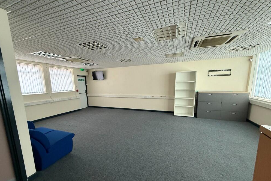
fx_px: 113
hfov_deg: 100.4
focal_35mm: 15
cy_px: 102
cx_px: 138
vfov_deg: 77.0
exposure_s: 1/60
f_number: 2.2
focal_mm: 2.22
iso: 400
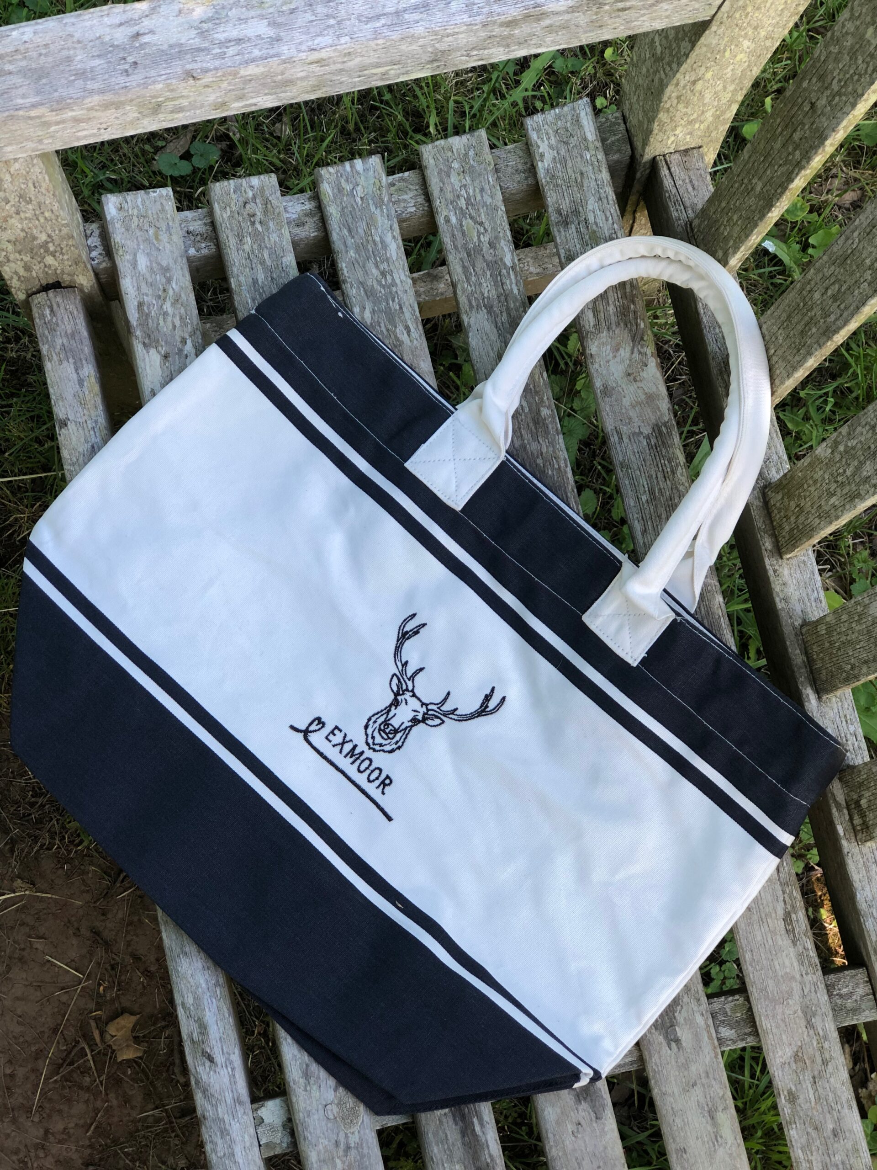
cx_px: 438
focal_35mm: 57
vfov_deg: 33.8
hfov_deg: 25.7
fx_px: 1925
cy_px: 585
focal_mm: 6.6
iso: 20
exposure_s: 1/60
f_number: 2.8
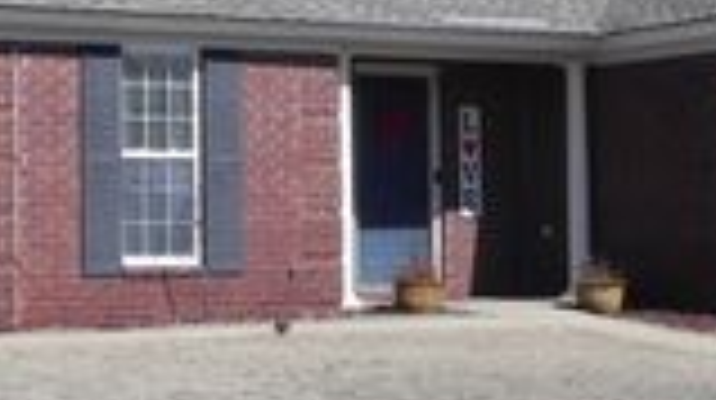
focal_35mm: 127
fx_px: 2408
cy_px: 164
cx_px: 293
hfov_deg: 16.9
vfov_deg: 9.5
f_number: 7.1
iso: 160
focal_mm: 6.6
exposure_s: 1/512
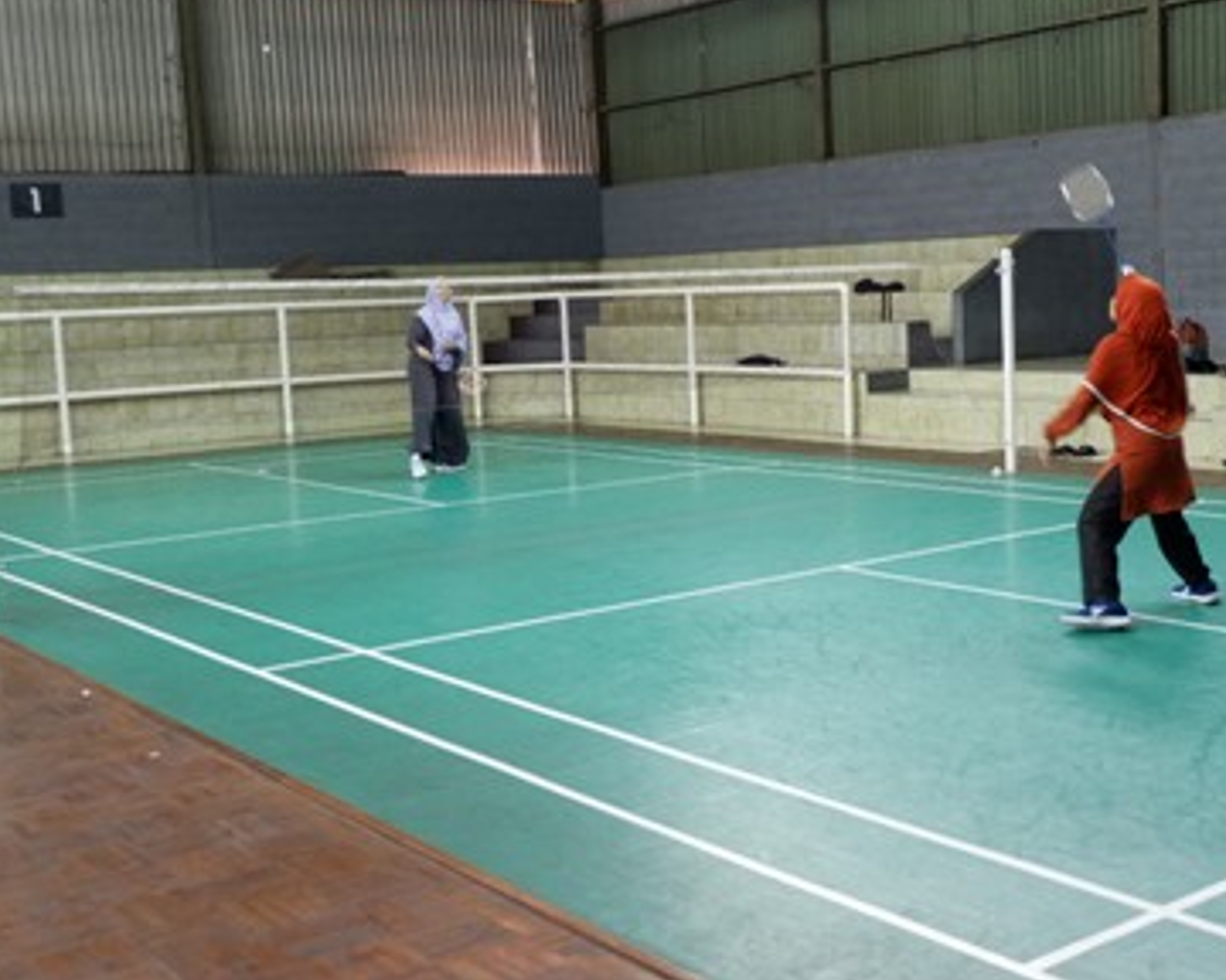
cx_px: 742
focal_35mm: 44
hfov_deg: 41.8
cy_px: 480
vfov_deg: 34.1
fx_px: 1597
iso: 3200
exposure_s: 1/40
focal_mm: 25.6
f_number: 4.5
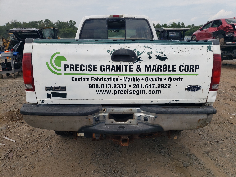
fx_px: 177
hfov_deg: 67.3
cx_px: 118
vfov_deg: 53.1
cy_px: 88
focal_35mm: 26
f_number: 1.5
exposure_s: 1/5000
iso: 50
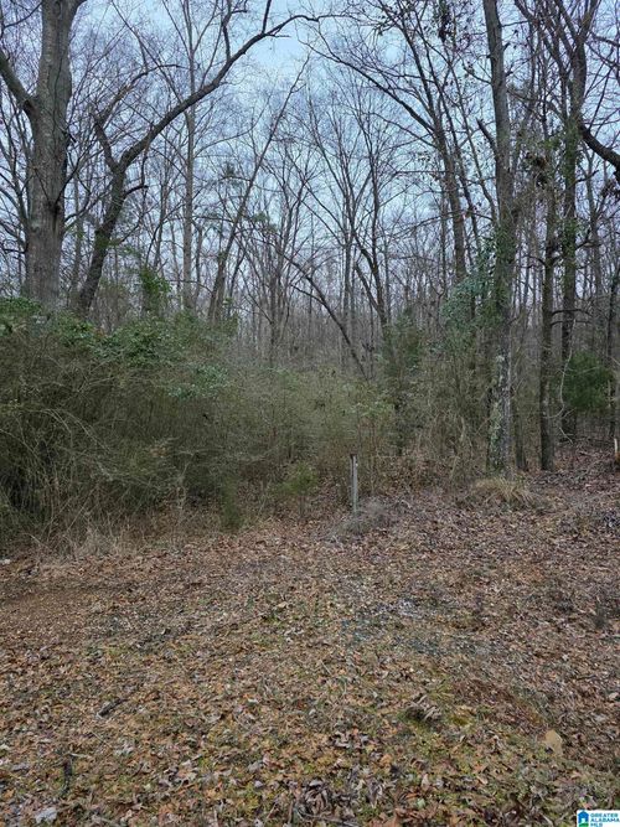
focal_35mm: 23
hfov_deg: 58.9
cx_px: 310
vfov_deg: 73.9
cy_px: 414
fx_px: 549
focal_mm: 6.3
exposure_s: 1/180
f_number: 1.7
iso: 160
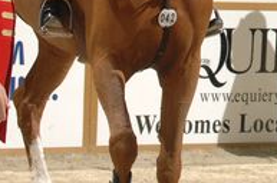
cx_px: 316
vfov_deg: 3.9
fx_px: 2673
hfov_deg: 5.9
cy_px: -107
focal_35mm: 348
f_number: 5
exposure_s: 1/250
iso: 320
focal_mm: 70
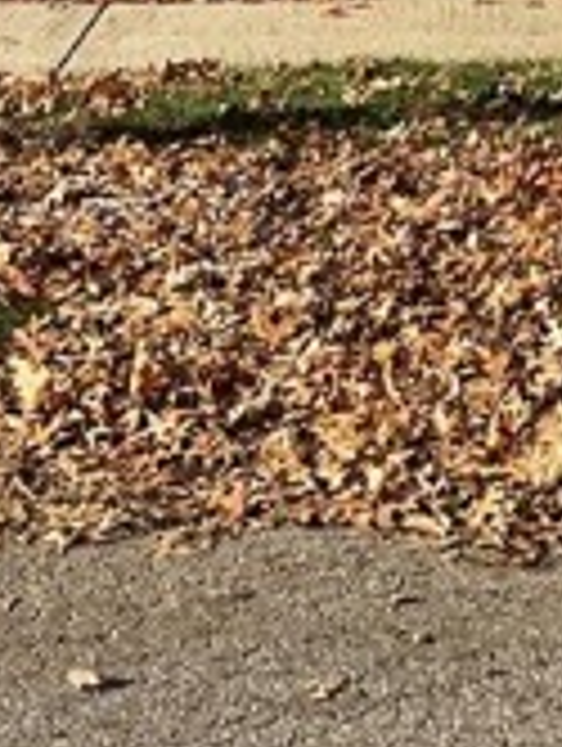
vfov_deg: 13.9
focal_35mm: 134
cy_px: -342
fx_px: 2893
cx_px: 656
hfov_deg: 10.9
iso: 16
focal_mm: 3
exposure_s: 1/1377
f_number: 1.8
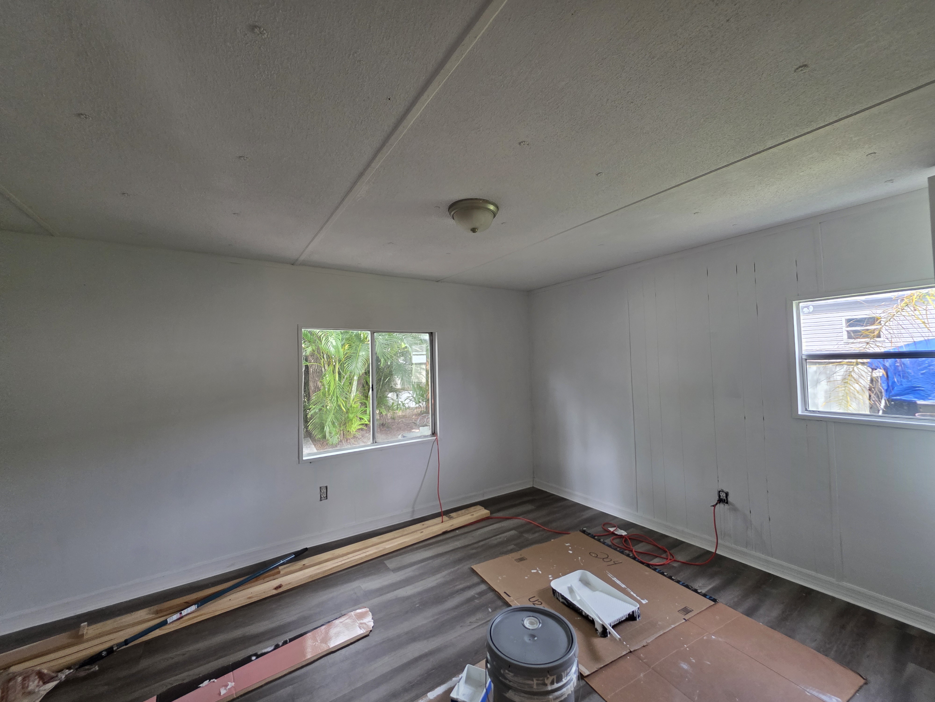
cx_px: 468
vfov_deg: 89.9
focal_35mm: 13
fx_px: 351
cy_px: 351
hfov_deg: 106.2
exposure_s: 1/120
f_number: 1.9
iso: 200
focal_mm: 2.2
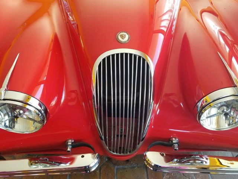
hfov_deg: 67.3
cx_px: 119
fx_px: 179
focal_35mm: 26
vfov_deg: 53.1
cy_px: 90
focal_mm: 4.3
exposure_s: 1/60
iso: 64
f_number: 1.7
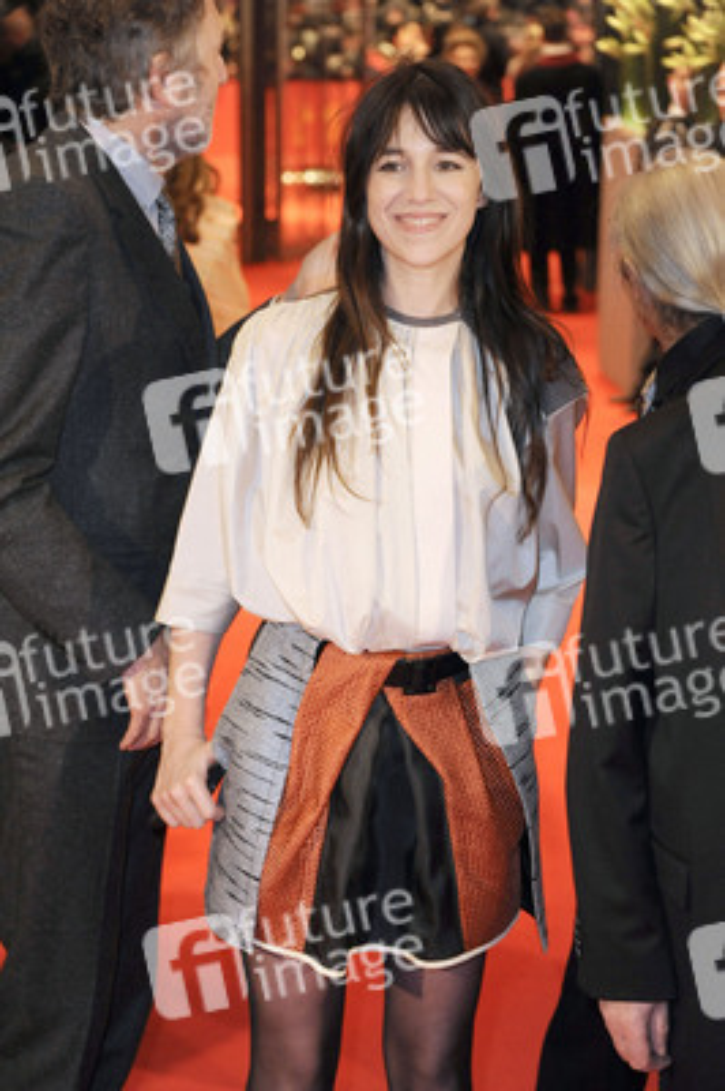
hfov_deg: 13.9
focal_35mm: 98
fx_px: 2965
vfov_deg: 20.8
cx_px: 362
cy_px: 546
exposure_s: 1/160
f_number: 5.6
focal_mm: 98
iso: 3200
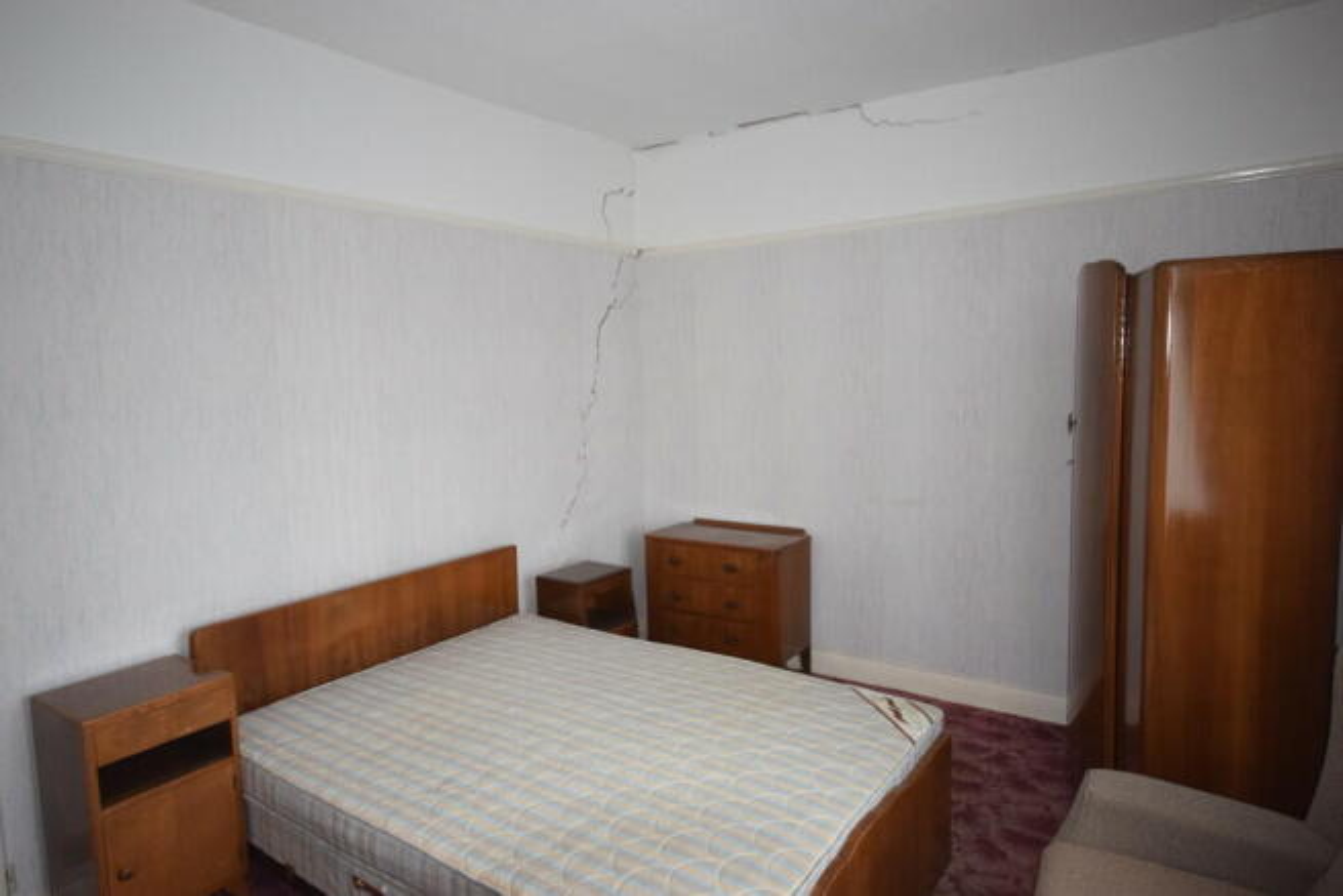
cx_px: 672
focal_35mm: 21
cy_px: 448
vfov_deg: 59.5
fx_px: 784
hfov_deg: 81.2
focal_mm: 14
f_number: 4.8
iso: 1100
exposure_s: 1/60
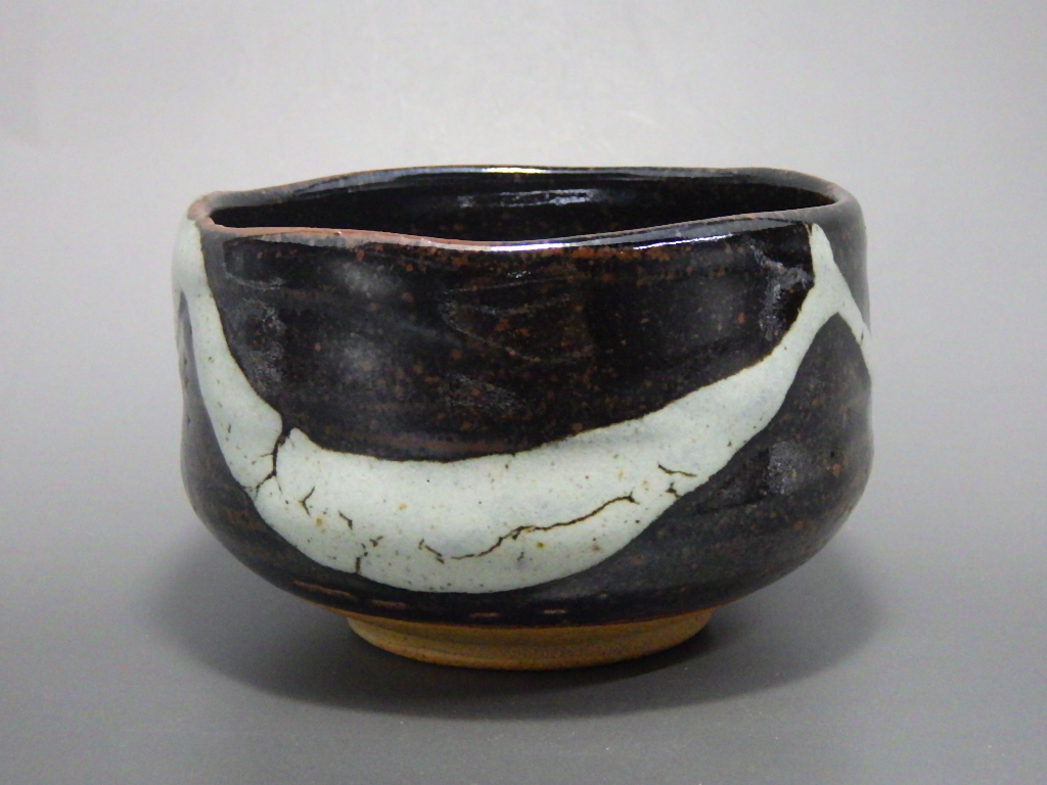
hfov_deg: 25.3
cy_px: 392
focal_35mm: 77
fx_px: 2329
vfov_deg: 19.1
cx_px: 524
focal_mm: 13.7
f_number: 4.8
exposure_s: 1/20
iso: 400
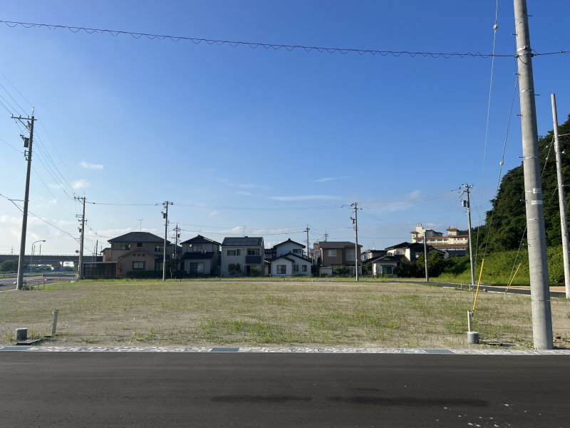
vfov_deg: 53.1
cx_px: 285
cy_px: 214
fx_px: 428
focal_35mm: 26
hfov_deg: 67.3
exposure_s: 1/4149
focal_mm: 5.1
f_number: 1.6
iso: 50
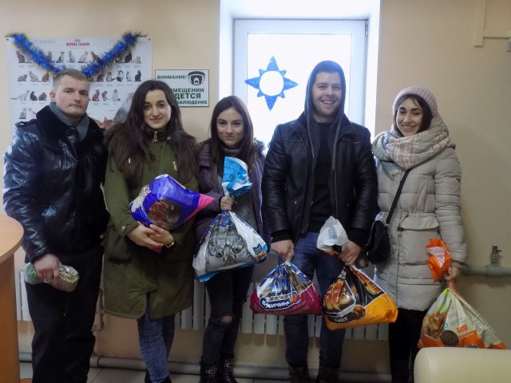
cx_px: 256
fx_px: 443
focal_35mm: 30
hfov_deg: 60.0
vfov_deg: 46.8
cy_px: 192
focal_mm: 5.3
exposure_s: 1/15
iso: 400
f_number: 3.3
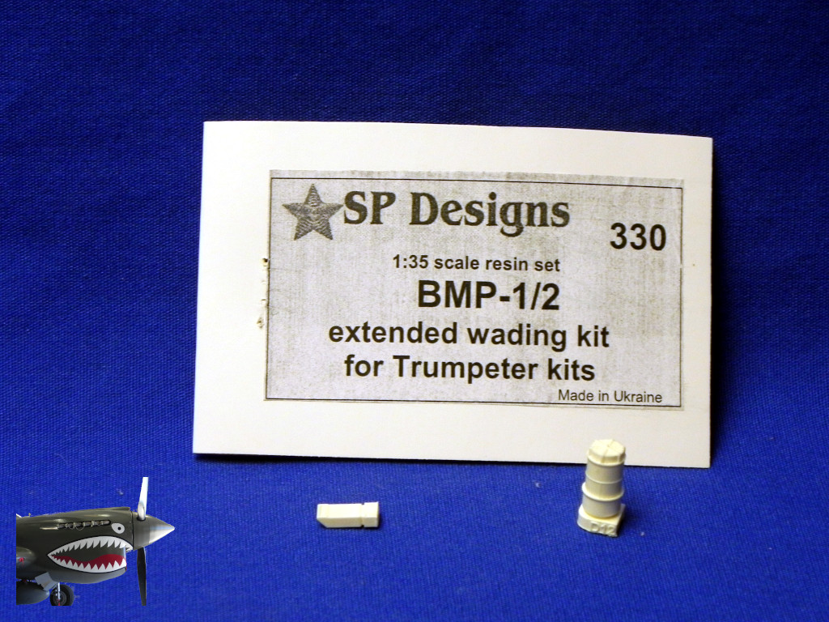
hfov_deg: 15.3
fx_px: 3089
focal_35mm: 129
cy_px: 311
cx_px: 414
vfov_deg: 11.5
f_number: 4.5
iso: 258
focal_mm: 23
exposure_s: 1/30
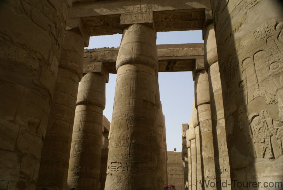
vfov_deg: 48.0
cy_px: 95
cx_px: 142
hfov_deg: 67.3
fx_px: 212
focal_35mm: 27
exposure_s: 1/80
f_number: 9
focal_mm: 18
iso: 100
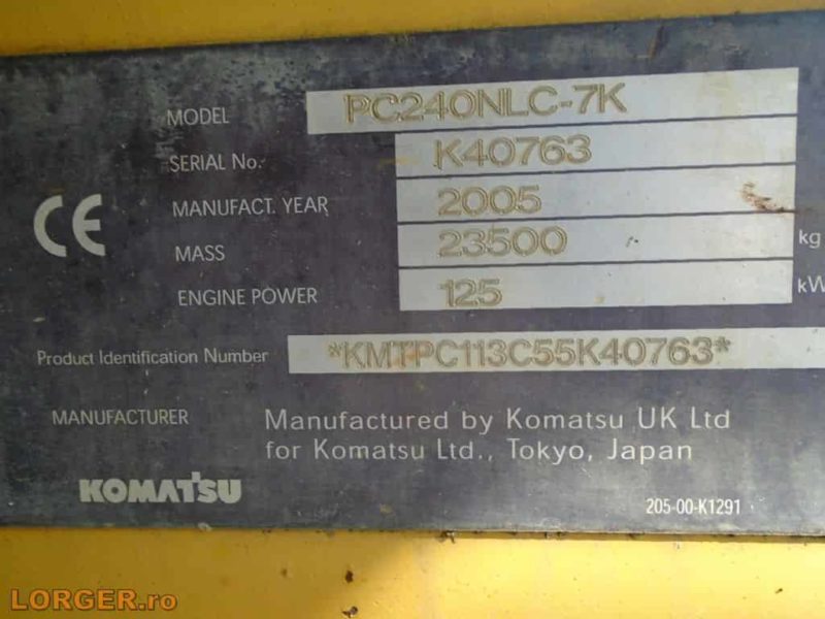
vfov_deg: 53.1
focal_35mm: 26
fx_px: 620
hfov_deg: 67.3
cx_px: 412
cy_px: 310
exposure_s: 1/200
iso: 100
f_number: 3.2
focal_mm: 4.6
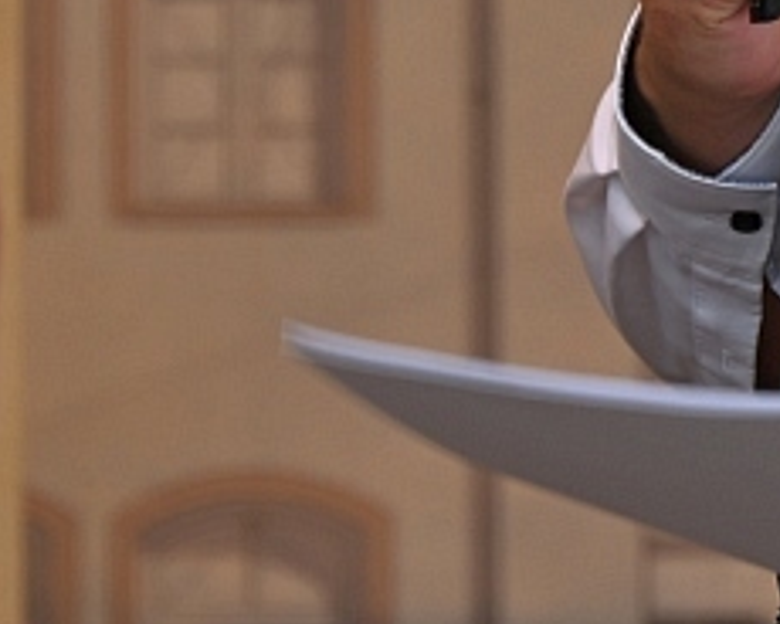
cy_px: -671
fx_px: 20453
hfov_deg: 2.2
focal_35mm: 886
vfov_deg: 1.7
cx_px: 905
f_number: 6.3
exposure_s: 1/80
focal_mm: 145
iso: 100
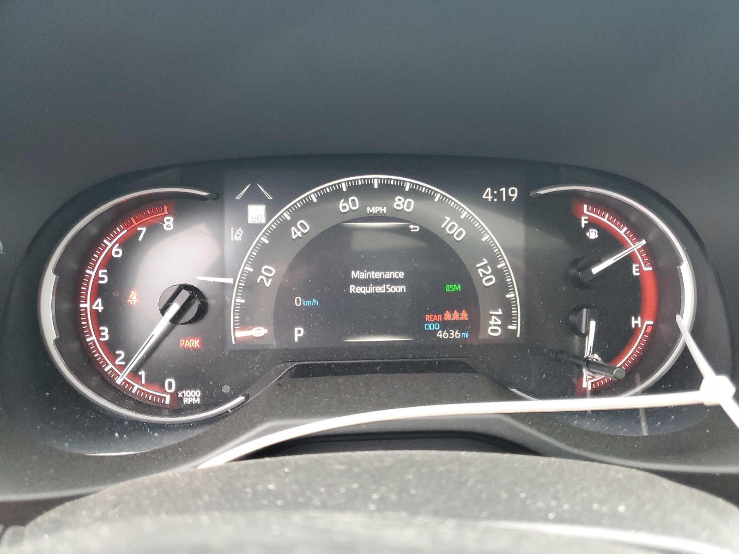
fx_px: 555
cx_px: 370
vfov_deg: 53.1
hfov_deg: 67.3
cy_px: 277
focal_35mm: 26
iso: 301
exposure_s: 1/60.2
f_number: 1.5
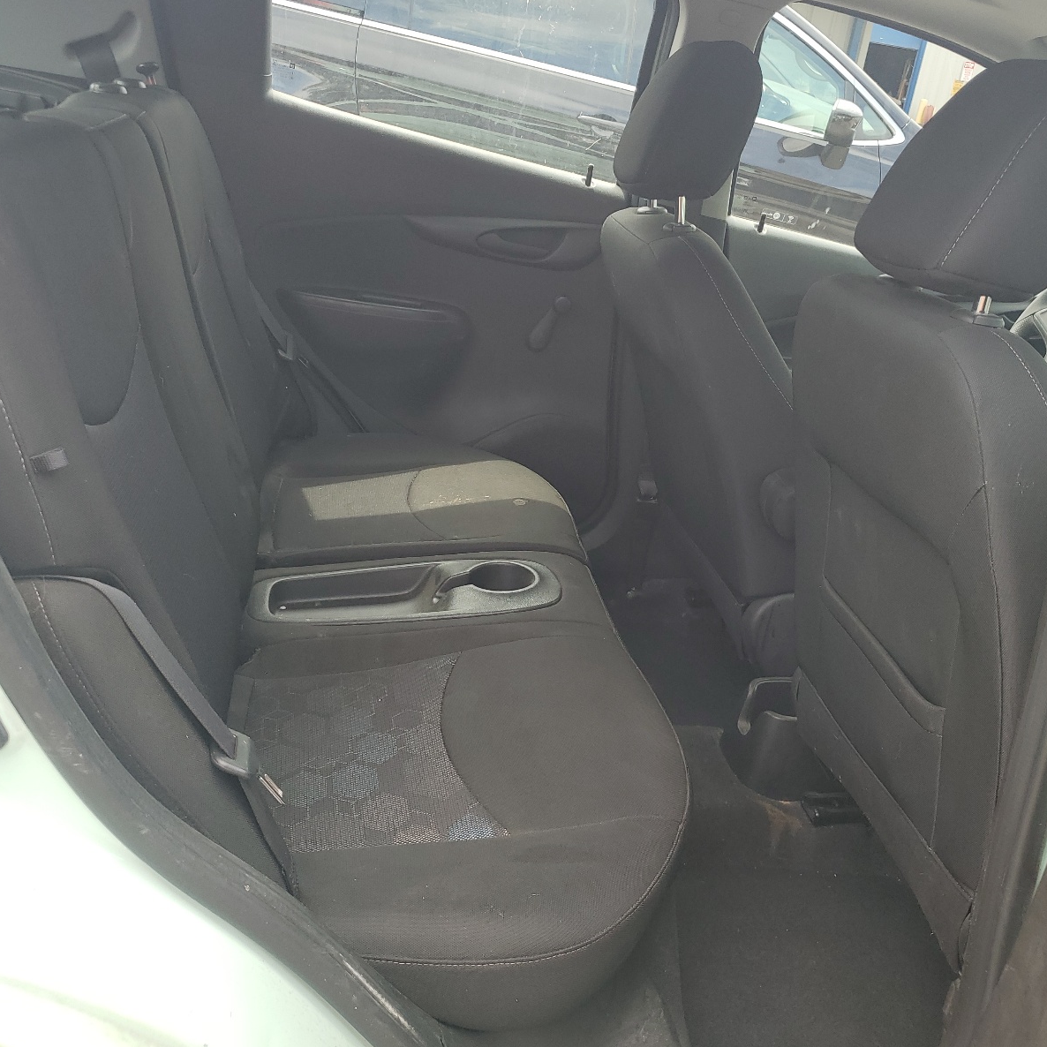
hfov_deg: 52.5
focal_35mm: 31
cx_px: 562
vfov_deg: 52.5
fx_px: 1061
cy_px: 521
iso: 50
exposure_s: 1/312
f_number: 1.5
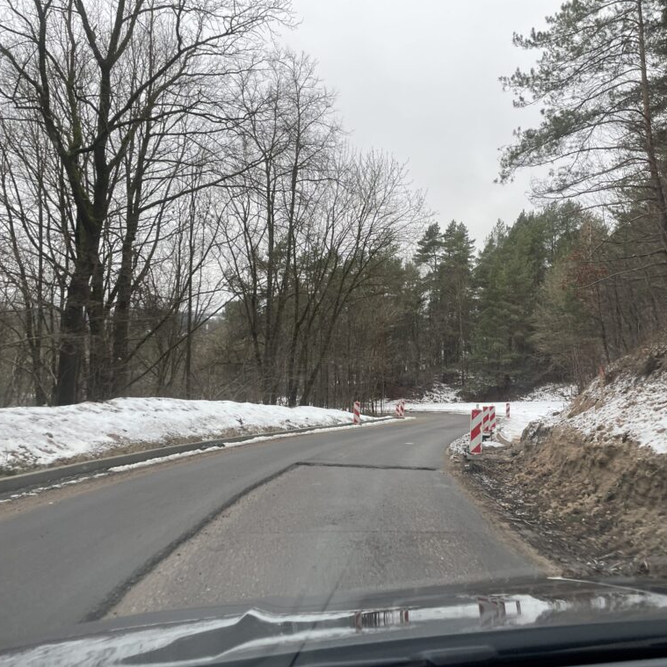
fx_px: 676
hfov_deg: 51.6
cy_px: 330
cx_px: 440
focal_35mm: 31
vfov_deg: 52.5
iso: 40
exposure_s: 1/121
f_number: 1.6
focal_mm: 4.2
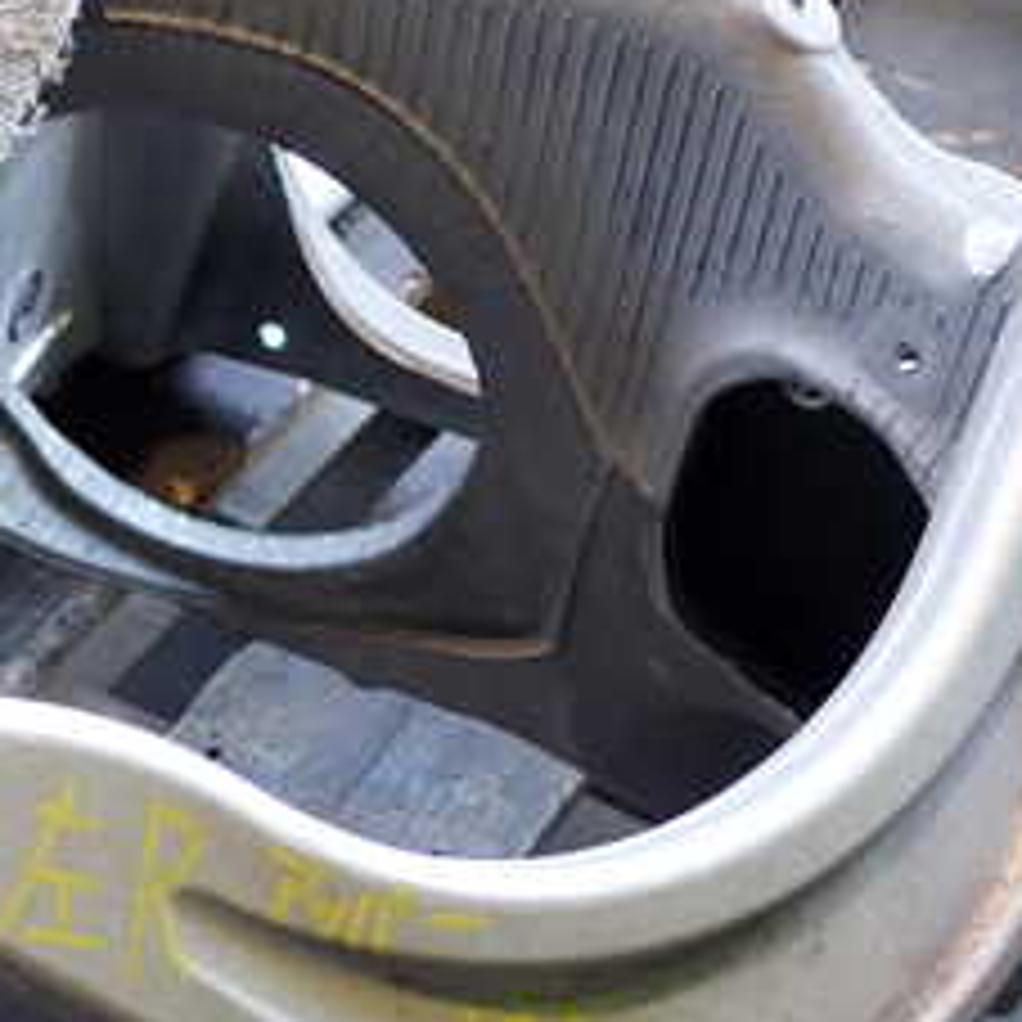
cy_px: 779
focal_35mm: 70
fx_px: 2338
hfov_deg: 24.4
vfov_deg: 24.4
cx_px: 270
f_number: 2.3
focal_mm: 5.4
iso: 200
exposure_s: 1/40
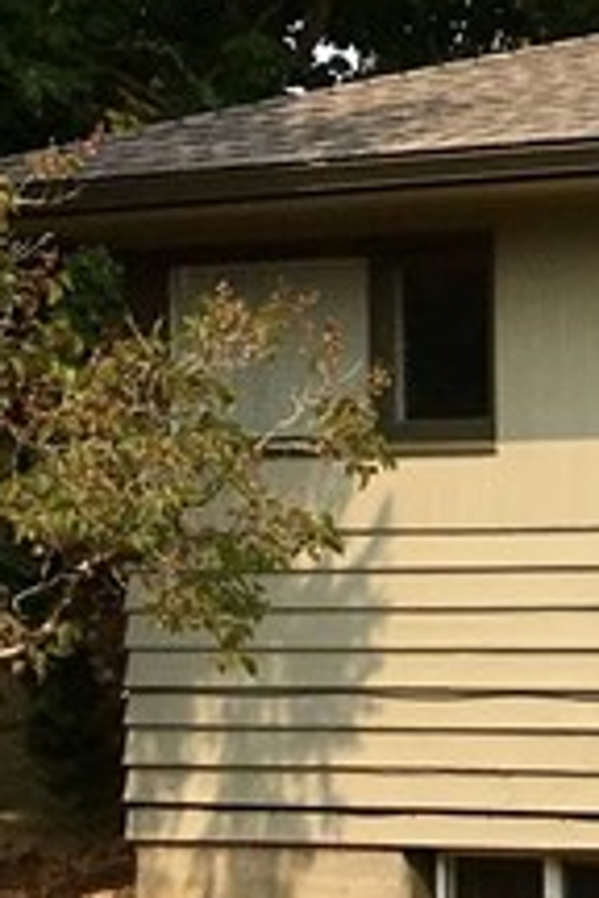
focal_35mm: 143
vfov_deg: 14.3
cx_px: 1780
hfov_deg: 8.2
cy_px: 520
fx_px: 3569
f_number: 2.2
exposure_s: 1/1672
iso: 25
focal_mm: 4.15
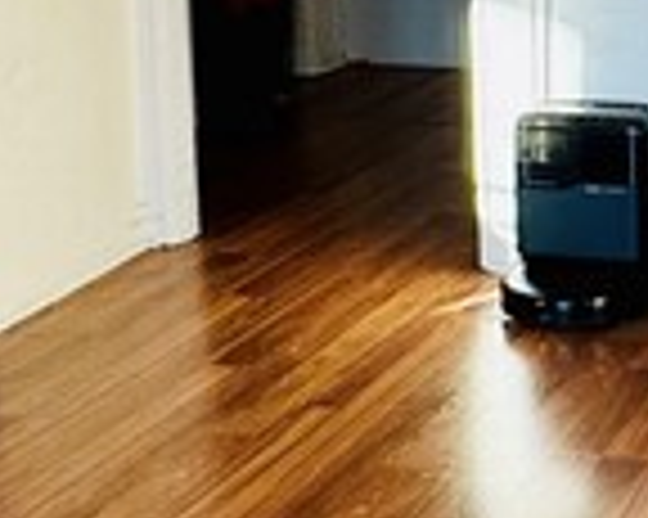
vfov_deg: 15.6
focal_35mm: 97
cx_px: 855
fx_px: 1859
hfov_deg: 18.3
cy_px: 23
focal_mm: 2.22
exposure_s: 1/108
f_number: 2.2
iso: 40
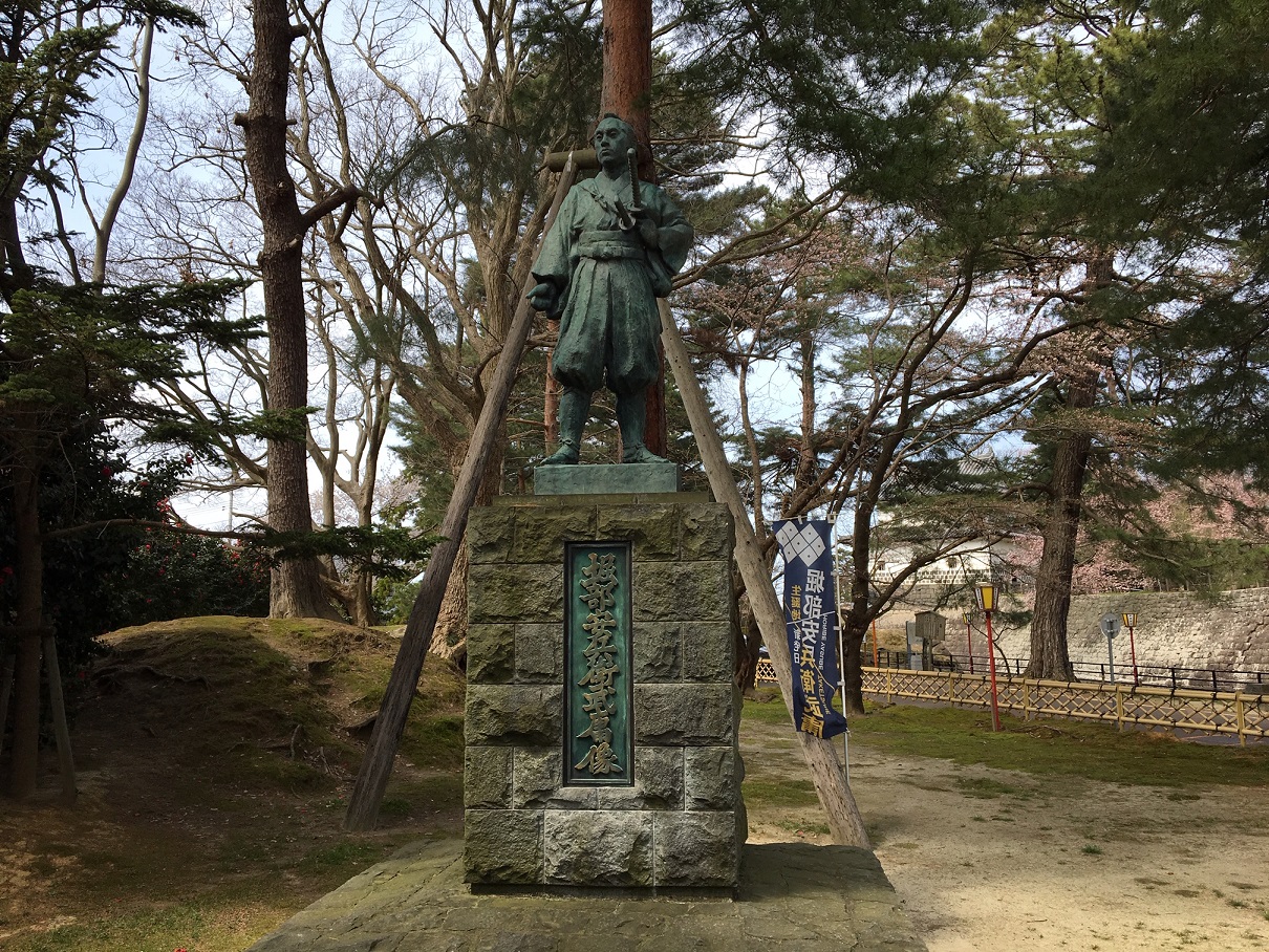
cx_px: 634
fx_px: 1063
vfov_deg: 48.2
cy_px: 476
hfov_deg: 61.6
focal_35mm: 29
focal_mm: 4.15
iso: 25
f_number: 2.2
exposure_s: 1/754
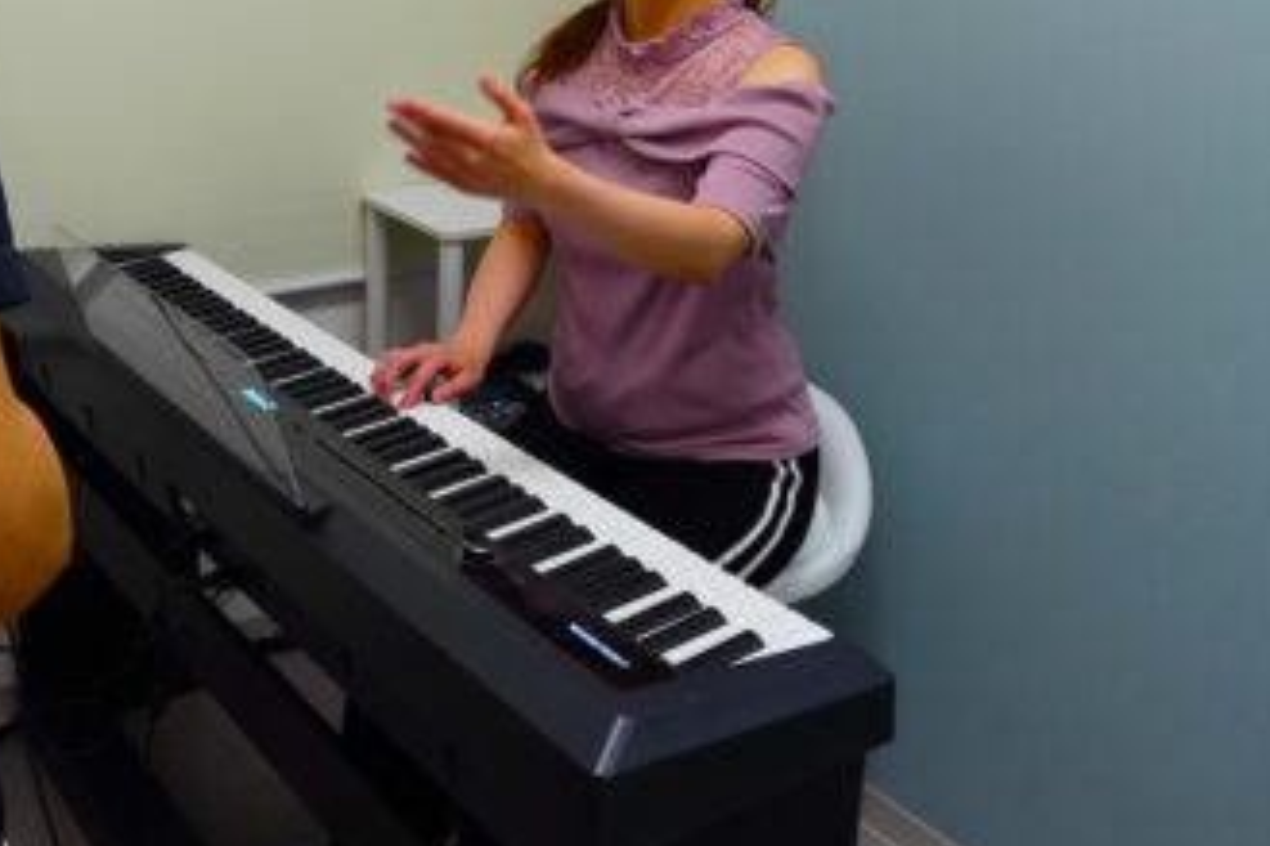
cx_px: 432
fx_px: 1481
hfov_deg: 45.8
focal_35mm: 42
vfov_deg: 31.1
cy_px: 178
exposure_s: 1/40
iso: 125
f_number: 2.8
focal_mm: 6.9
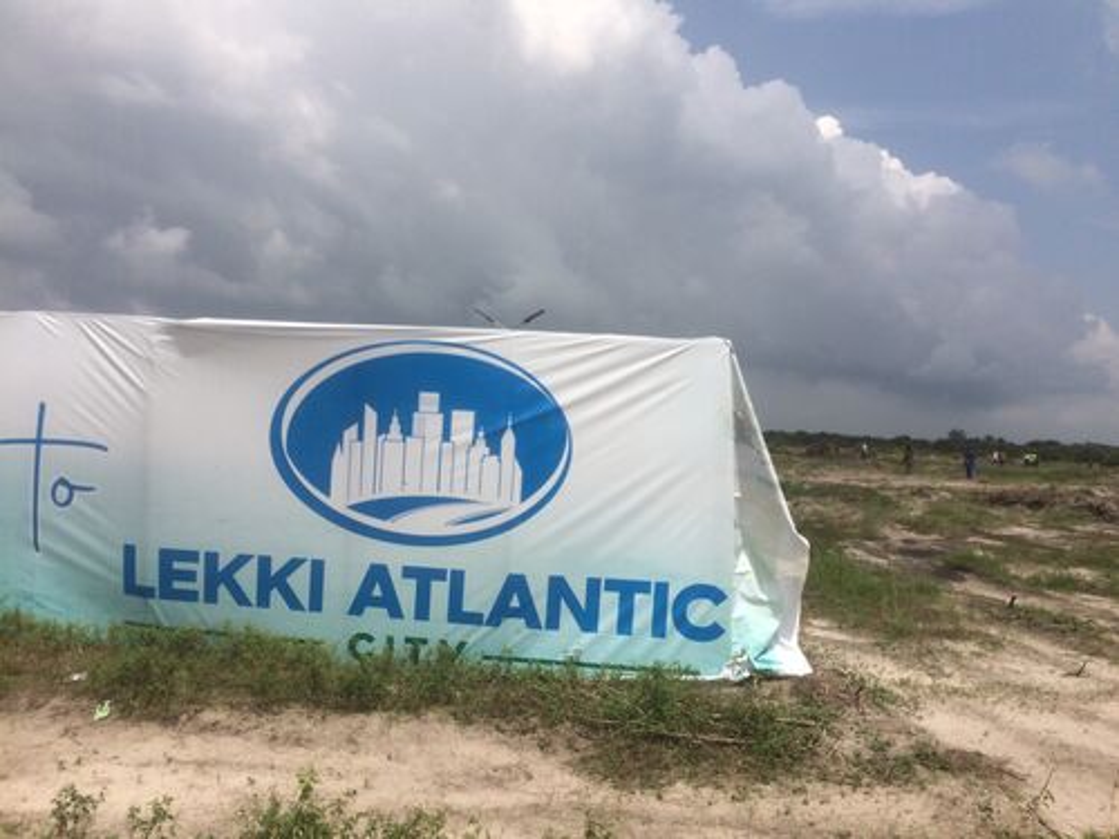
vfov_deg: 48.2
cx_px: 560
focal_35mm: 29
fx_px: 937
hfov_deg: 61.7
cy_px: 420
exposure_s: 1/5128
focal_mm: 4.15
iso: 32
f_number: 2.2
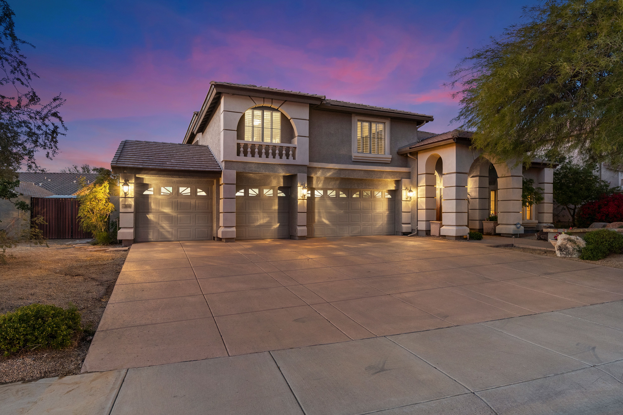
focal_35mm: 20
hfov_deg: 84.0
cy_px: 208
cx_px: 312
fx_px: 346
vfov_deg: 61.9
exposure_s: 1/6
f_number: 5.6
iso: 1000
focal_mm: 20
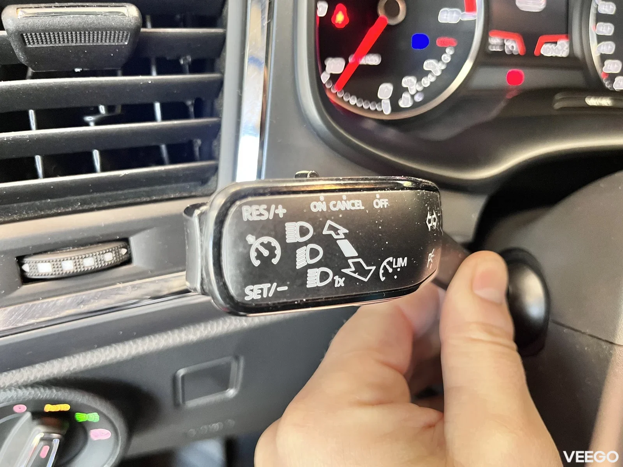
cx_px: 312
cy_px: 234
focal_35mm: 26
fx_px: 468
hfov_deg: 67.3
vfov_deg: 53.1
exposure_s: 1/41
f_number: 1.6
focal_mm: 5.1
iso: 500
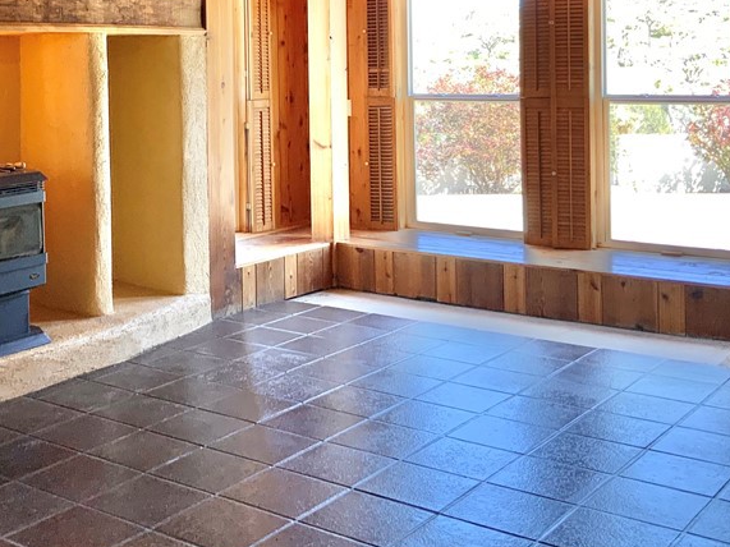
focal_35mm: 52
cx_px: 183
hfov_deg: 36.0
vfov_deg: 27.3
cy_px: 88
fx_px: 1096
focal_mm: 3
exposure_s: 1/120
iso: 25
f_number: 1.8
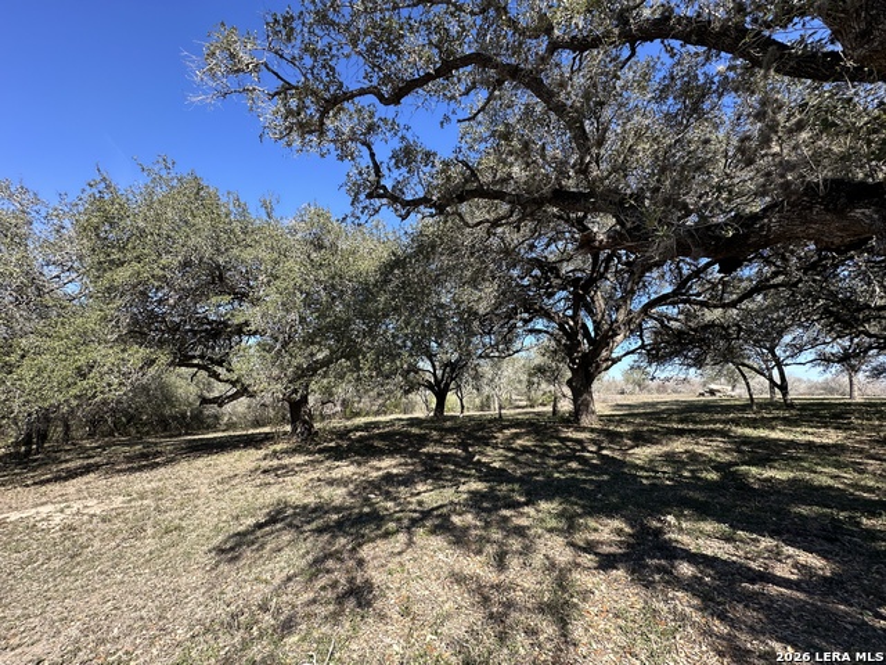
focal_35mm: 14
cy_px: 332
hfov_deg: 102.1
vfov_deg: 85.7
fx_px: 358
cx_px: 443
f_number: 2.2
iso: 40
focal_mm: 2.22
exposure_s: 1/532
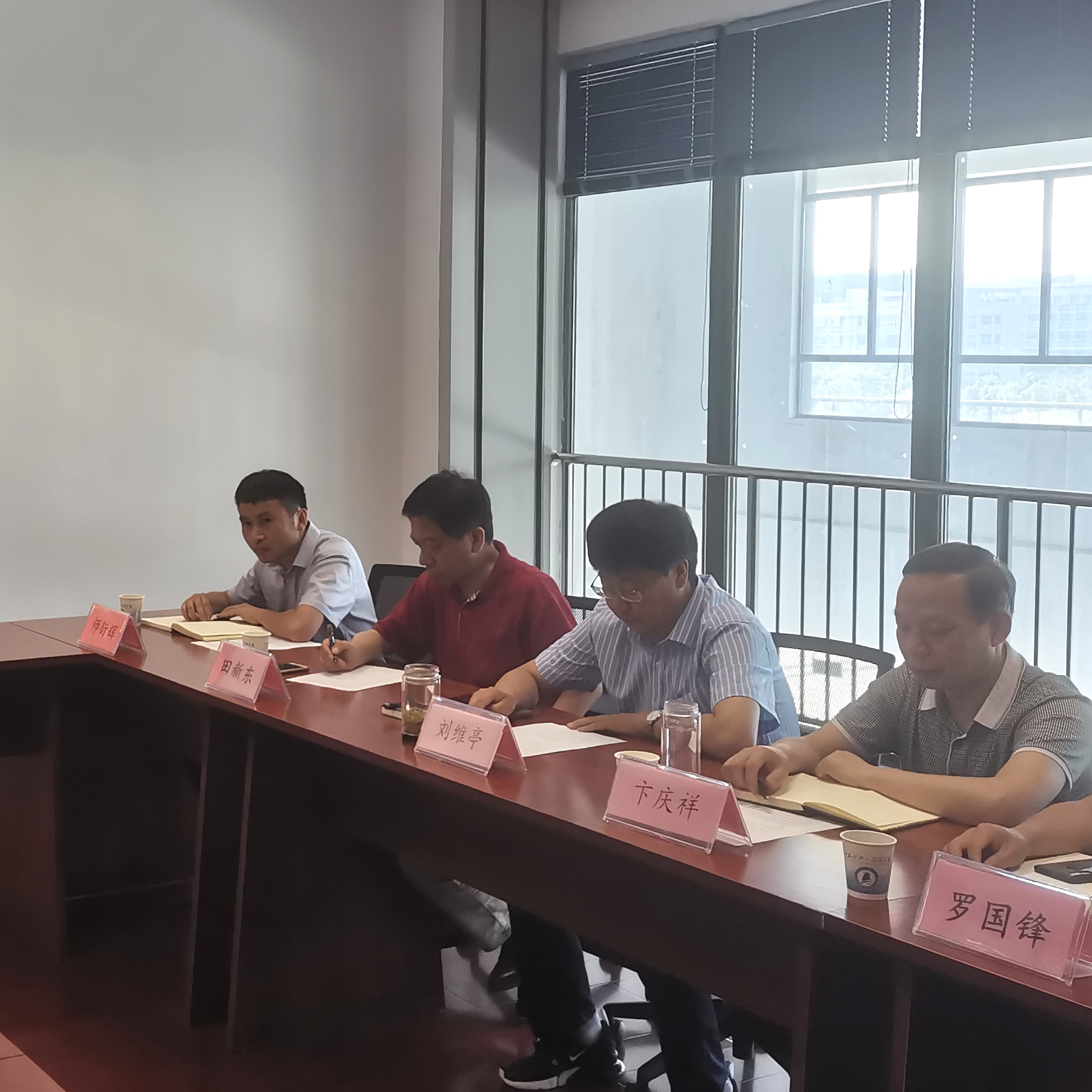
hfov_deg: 32.2
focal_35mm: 51
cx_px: 164
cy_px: 451
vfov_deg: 33.3
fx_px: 1820
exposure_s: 1/100
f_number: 1.8
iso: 160
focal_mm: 4.75
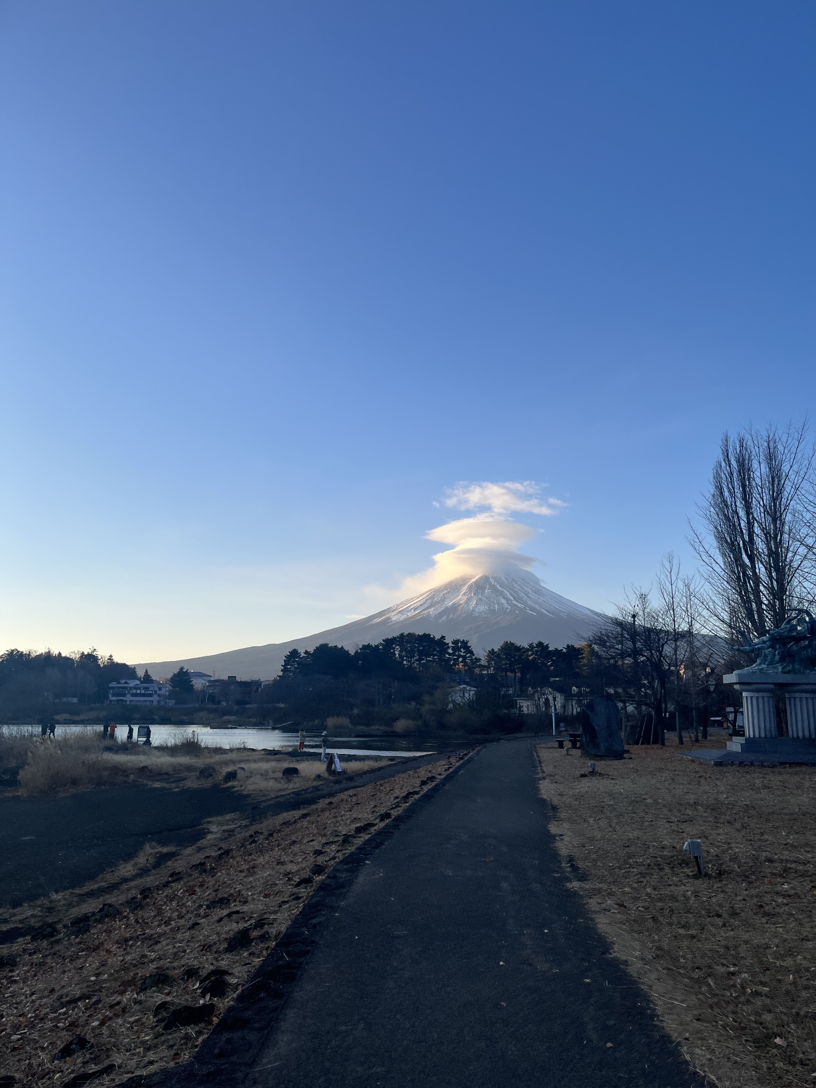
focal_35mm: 26
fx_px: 817
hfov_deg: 53.1
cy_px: 544
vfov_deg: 67.3
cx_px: 408
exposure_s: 1/1404
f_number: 1.6
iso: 50
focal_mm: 5.1
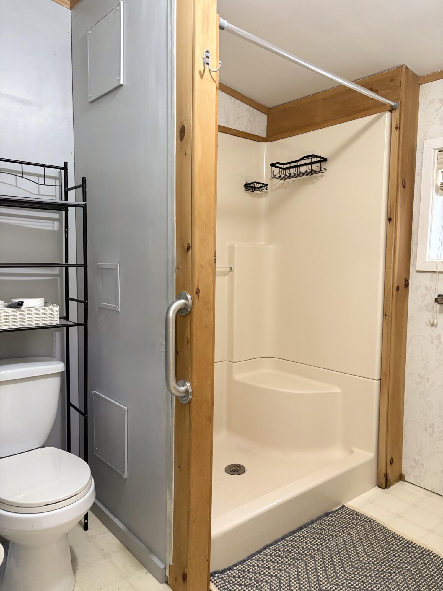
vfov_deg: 67.3
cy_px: 296
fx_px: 444
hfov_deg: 53.1
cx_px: 222
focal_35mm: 26
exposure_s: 1/60
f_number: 1.6
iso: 250
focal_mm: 5.96
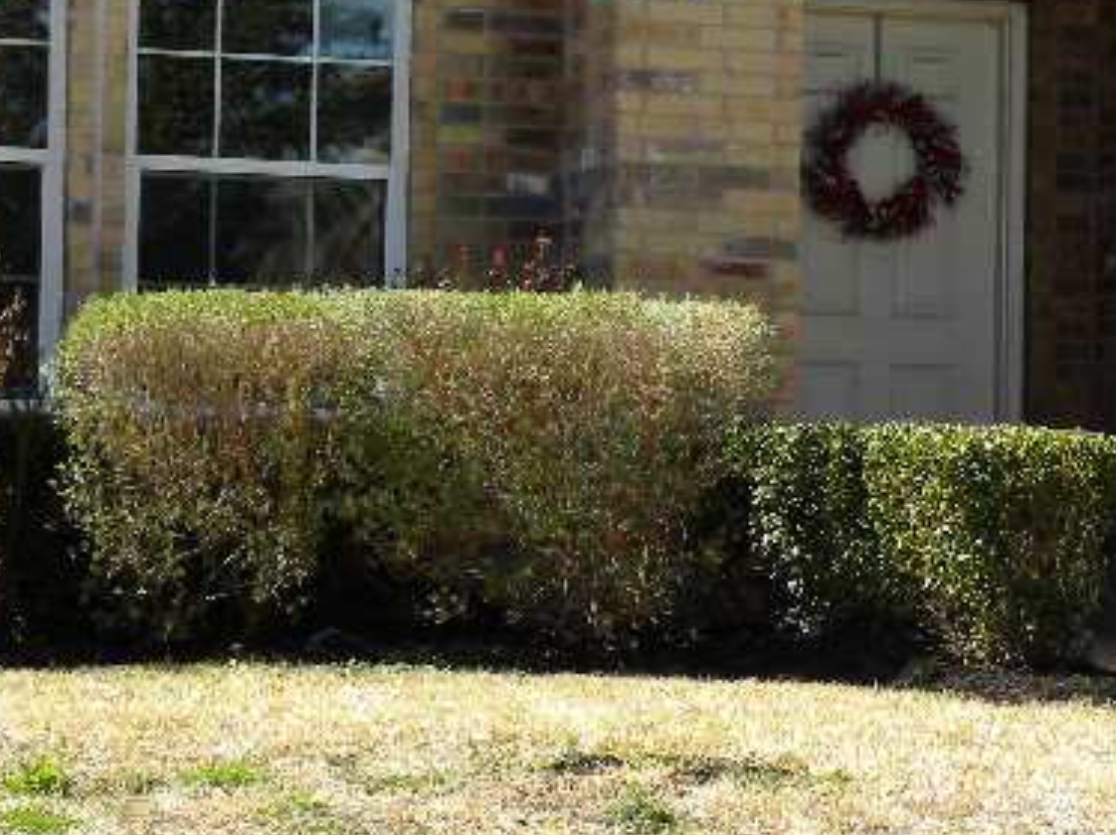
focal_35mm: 159
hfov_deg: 12.3
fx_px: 5123
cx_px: 1009
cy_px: 292
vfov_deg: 9.3
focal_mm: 10.3
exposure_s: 1/180
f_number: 5
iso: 64
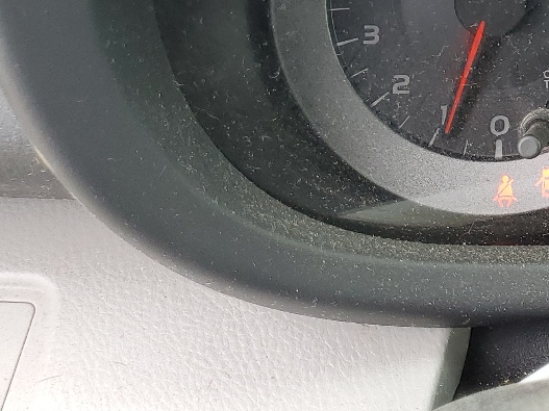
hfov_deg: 21.9
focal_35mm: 79
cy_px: -84
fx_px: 1253
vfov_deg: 17.7
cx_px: 739
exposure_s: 1/204
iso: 50
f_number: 1.5
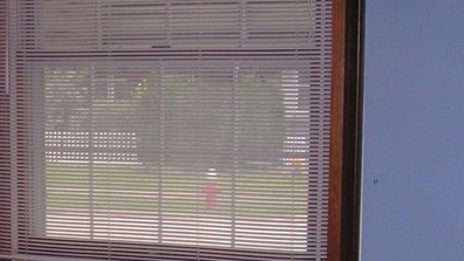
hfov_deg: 19.3
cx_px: -13
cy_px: 320
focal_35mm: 107
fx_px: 1317
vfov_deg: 11.1
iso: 127
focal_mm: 6.3
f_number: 3.2
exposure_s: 1/60.1
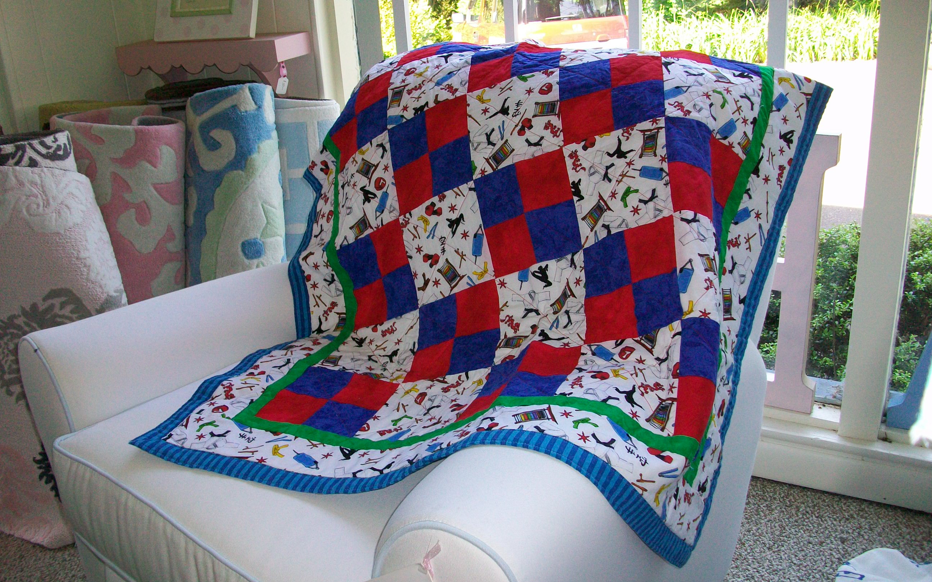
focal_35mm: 34
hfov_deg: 56.7
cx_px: 467
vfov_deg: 37.3
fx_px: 864
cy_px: 275
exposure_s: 1/80
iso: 120
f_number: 2.8
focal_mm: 5.7
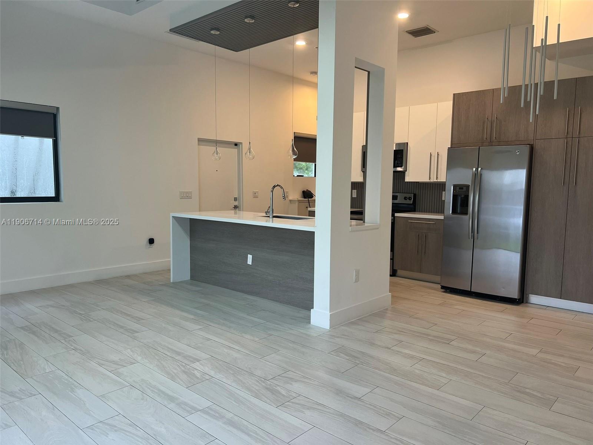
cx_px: 296
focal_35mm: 26
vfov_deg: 53.1
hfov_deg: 67.3
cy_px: 222
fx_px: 445
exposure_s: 1/60
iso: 80
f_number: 1.5
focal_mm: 5.7
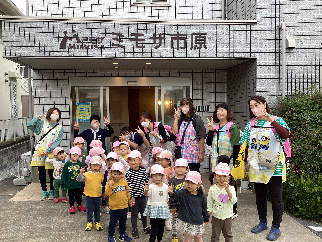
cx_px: 161
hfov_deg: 58.4
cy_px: 121
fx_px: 288
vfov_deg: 45.4
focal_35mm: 31
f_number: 2.4
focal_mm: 3.3
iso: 25
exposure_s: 1/159
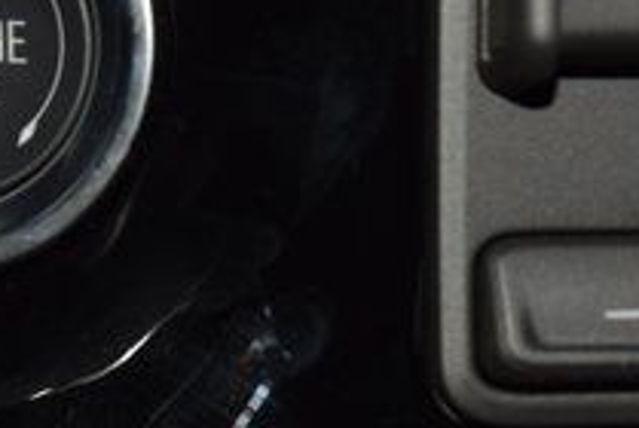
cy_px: 127
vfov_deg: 4.3
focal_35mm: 321
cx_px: 373
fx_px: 5706
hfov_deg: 6.4
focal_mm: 70
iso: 100
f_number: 8
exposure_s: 1/125
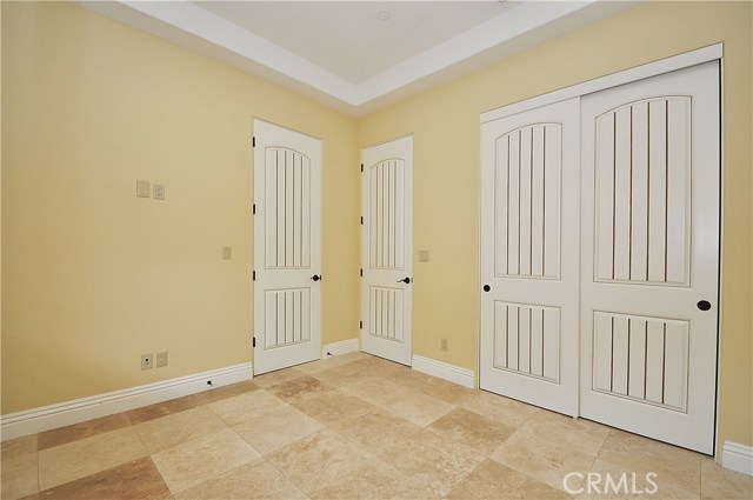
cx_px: 376
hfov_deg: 100.5
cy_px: 250
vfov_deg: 77.2
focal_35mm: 15
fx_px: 313
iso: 200
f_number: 10
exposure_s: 1/20
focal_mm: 10
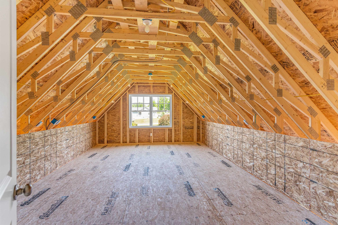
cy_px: 112
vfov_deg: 73.7
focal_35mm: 16
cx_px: 169
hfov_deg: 96.7
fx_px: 150
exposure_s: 1/15
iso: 250
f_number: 6.3
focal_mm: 11
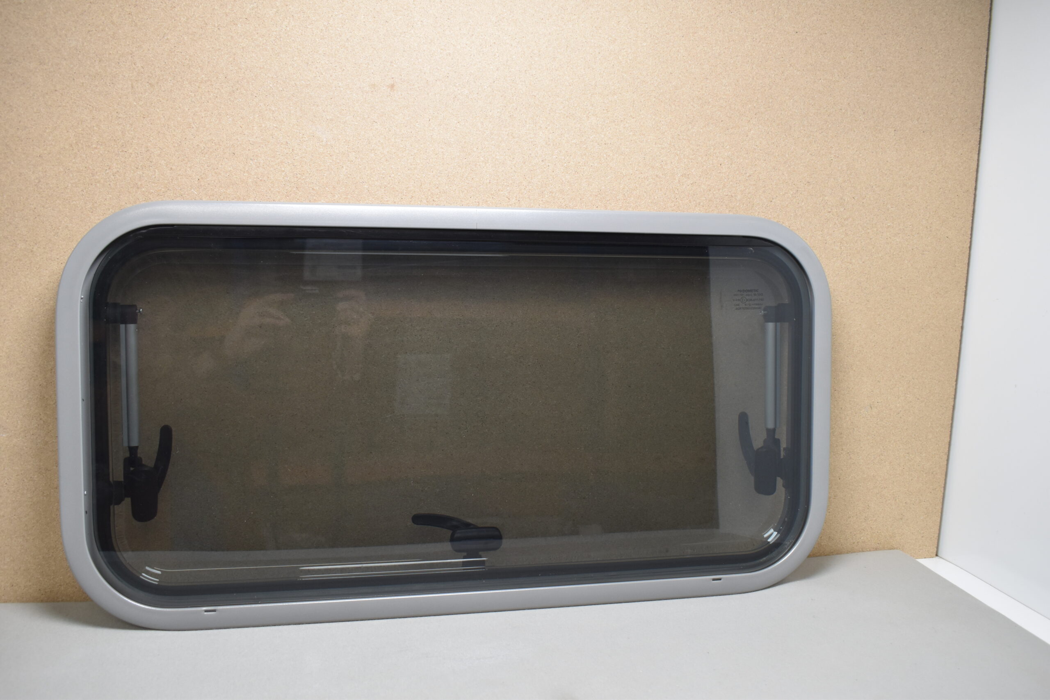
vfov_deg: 41.7
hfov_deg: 59.5
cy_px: 350
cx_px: 525
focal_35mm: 32
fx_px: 919
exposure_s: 1/60
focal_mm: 21
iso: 560
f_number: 5.6
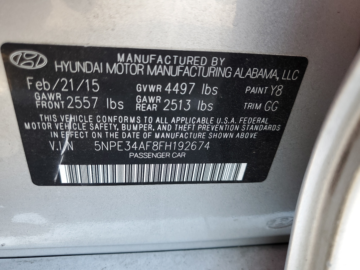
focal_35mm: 26
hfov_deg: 67.3
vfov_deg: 53.1
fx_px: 270
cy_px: 135
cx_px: 180
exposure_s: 1/120
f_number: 1.5
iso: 56
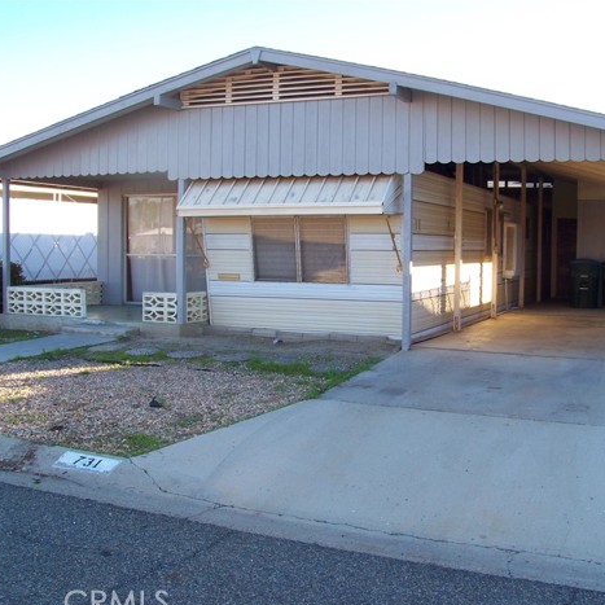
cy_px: 310
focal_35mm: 40
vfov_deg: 41.9
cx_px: 338
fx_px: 791
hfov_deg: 41.8
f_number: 3.6
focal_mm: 5.85
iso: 64
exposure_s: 1/125
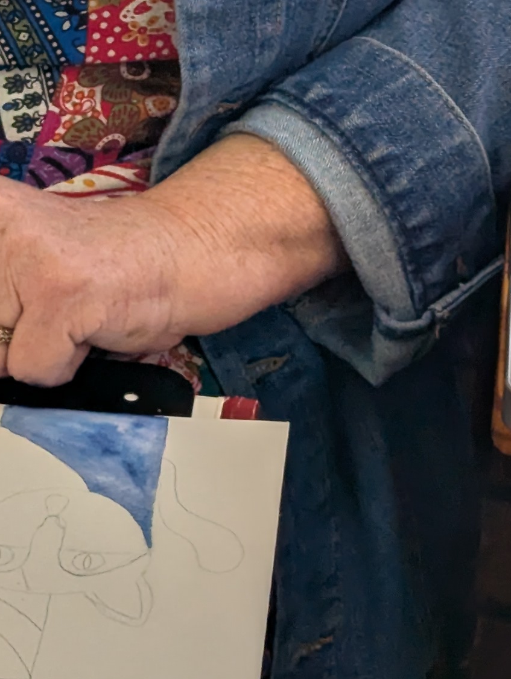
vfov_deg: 11.0
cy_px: -246
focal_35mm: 174
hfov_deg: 8.5
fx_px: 3418
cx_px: -5
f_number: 1.85
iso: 44
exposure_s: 1/188
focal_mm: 6.81
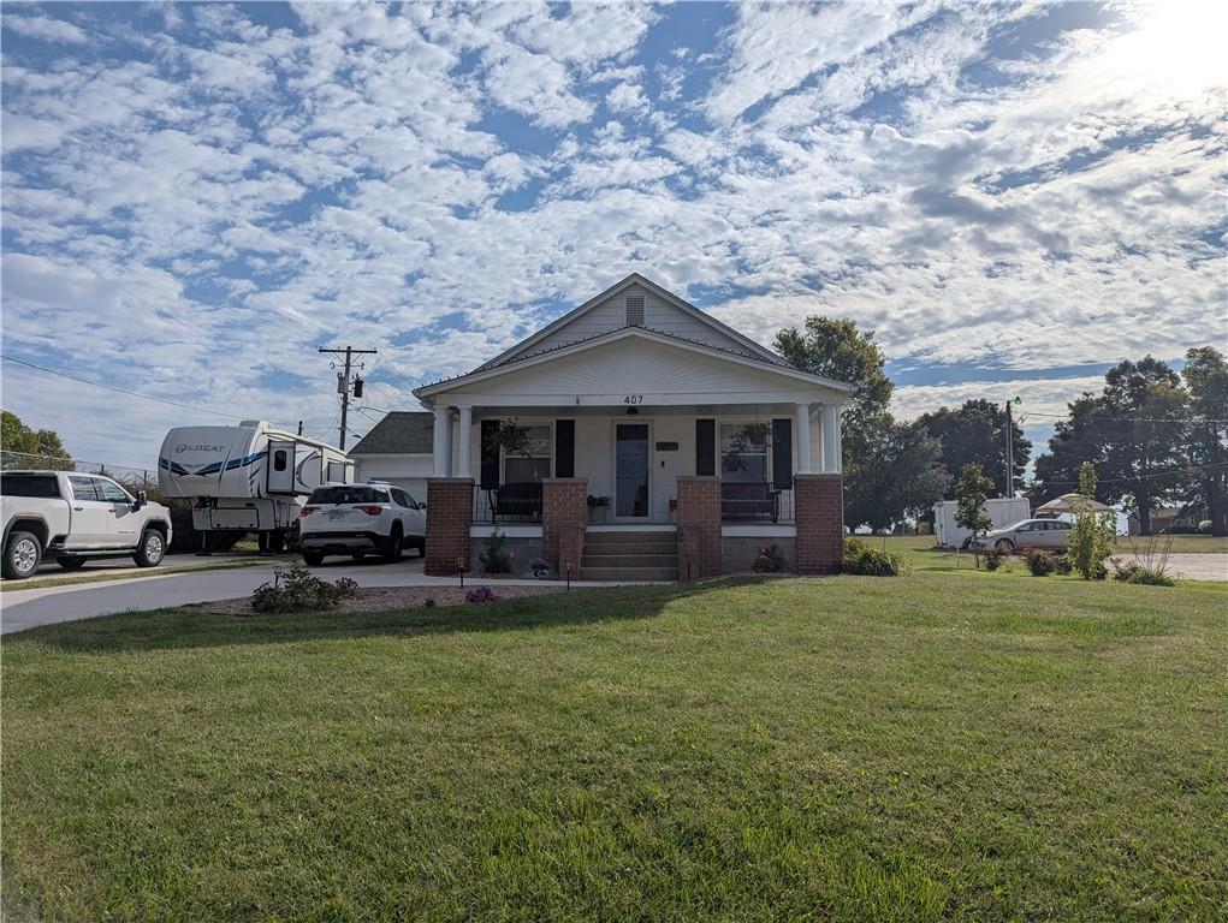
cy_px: 462
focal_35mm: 24
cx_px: 614
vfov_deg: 56.9
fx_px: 852
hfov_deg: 71.5
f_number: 1.85
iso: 45
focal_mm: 6.81
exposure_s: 1/10309
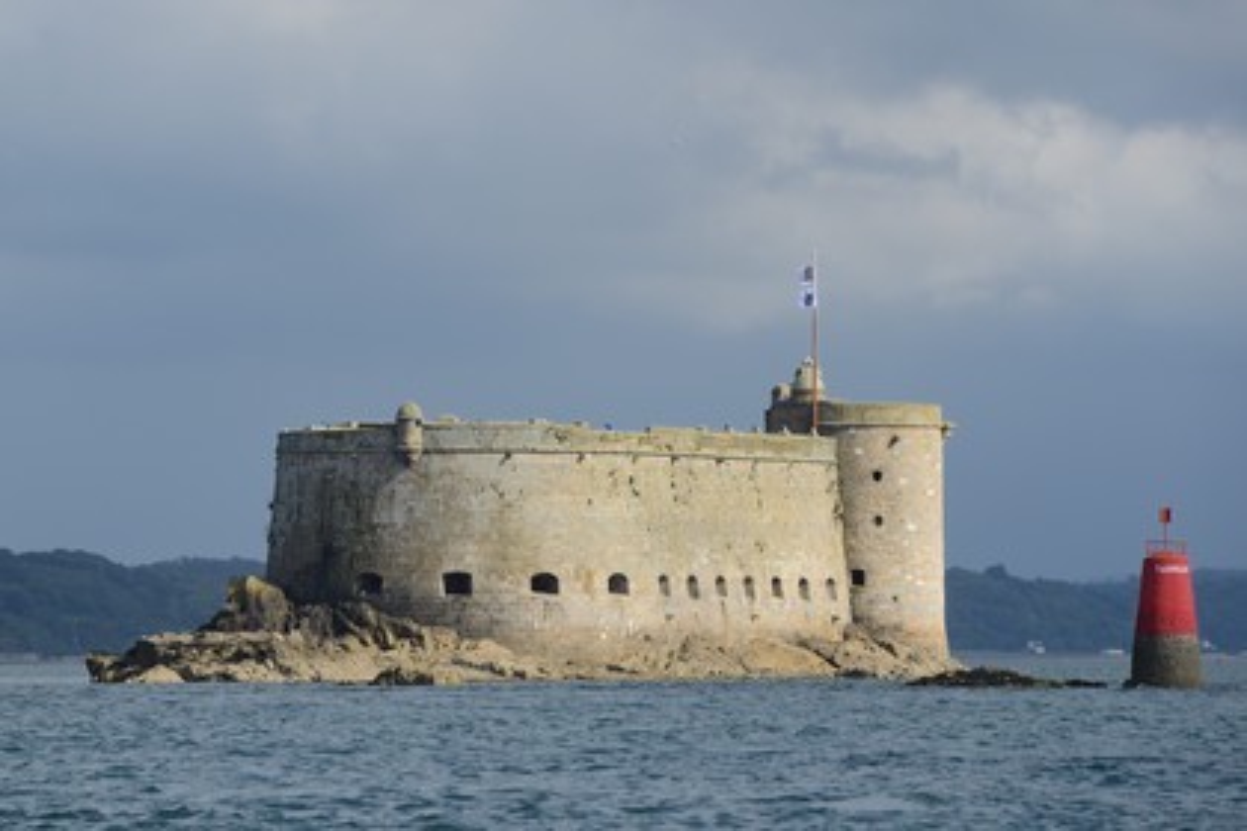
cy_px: 416
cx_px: 624
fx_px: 6927
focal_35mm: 200
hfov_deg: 10.3
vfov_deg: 6.9
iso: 400
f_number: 8
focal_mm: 200
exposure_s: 1/1250
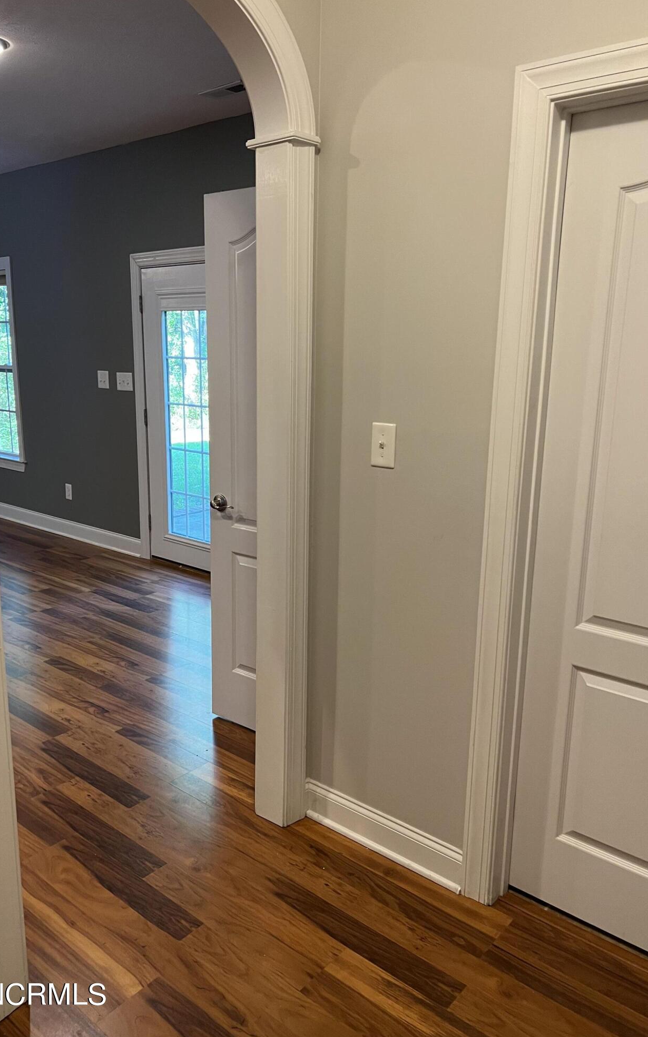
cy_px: 516
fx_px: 791
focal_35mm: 28
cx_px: 280
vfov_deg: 66.5
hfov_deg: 44.4
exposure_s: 1/60
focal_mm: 5.7
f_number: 1.5
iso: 125
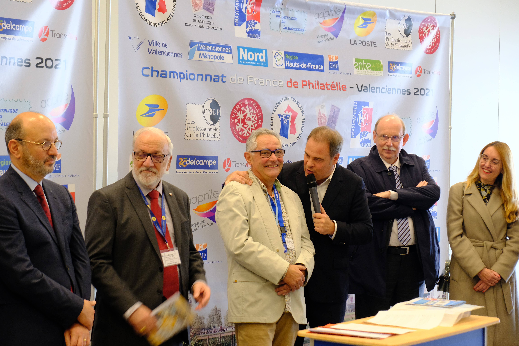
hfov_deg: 27.3
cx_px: 260
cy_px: 173
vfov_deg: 18.4
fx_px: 1067
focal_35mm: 74
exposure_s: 1/20
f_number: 5
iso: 1250
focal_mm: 49.4
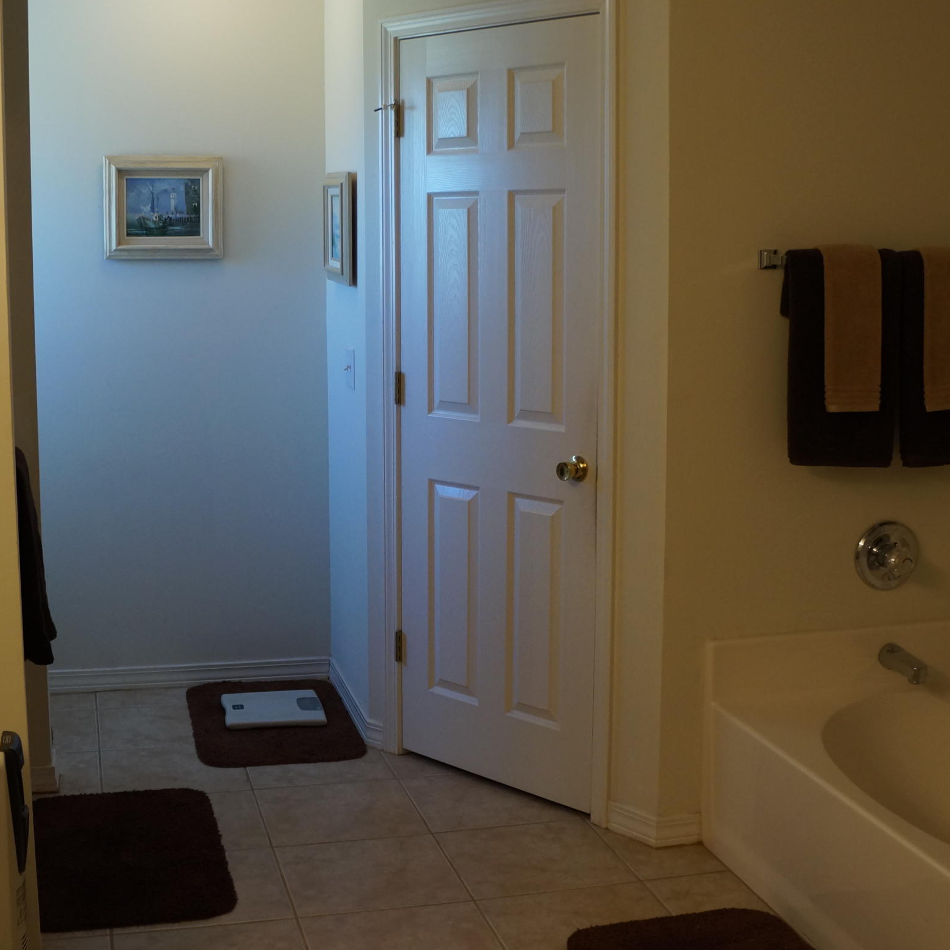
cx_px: 422
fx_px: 1366
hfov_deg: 38.3
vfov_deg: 38.3
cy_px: 407
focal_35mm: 44
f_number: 4
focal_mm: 18
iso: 500
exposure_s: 1/160
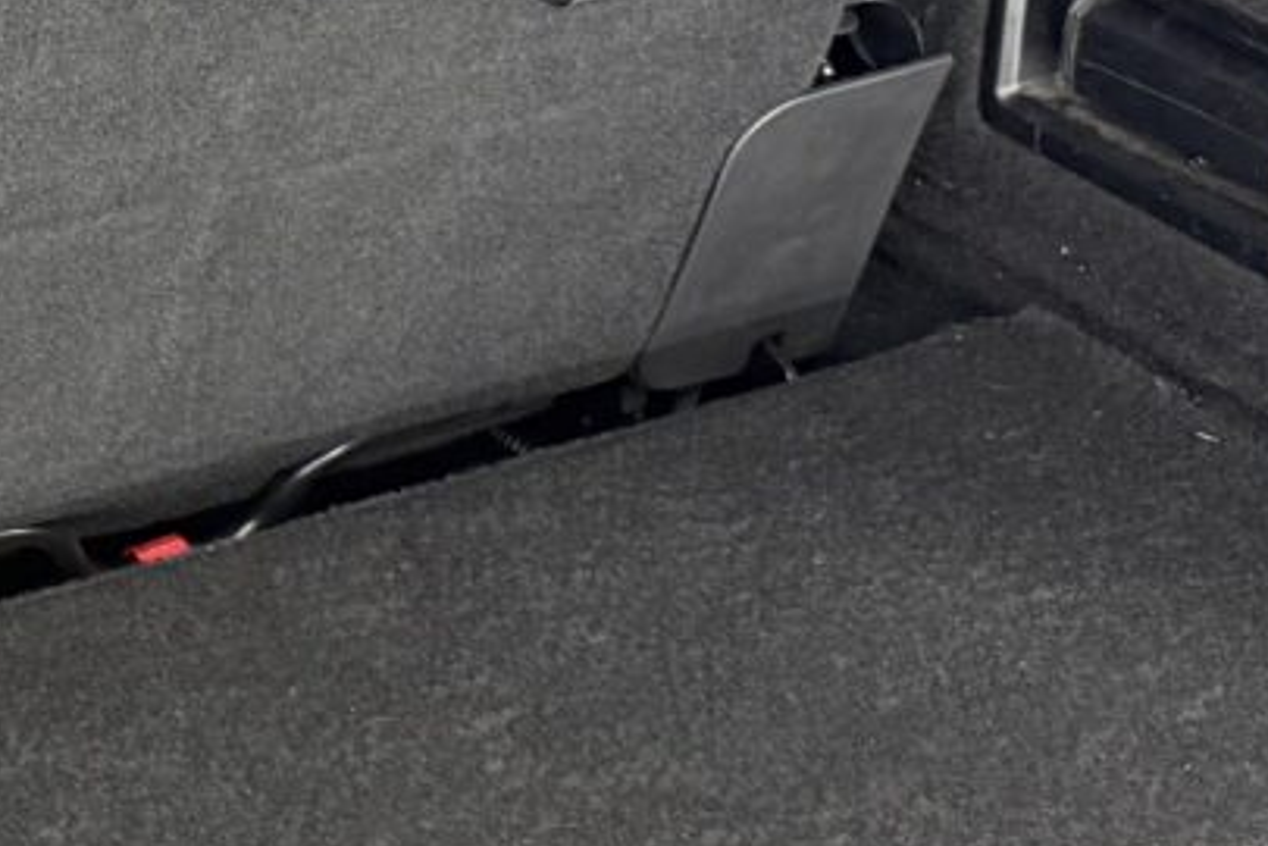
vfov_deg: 11.9
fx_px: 3909
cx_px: -639
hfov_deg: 16.7
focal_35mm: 111
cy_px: -307
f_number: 1.78
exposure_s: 1/60
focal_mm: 6.76
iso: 400
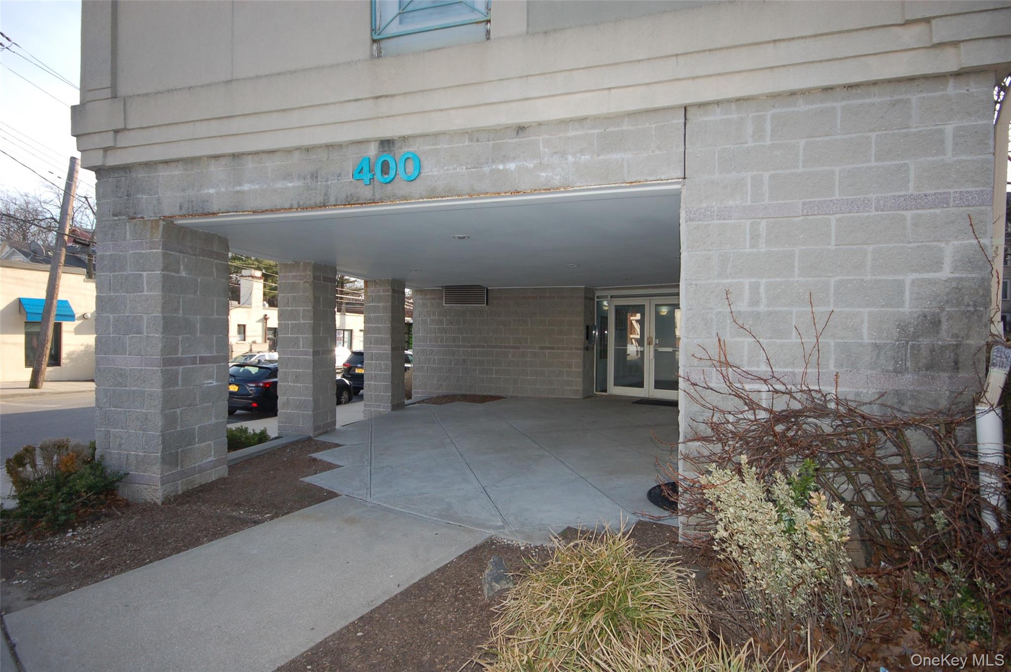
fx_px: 484
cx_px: 506
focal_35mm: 17
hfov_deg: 92.5
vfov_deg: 69.5
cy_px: 336
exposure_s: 1/250
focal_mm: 11.5
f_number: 8
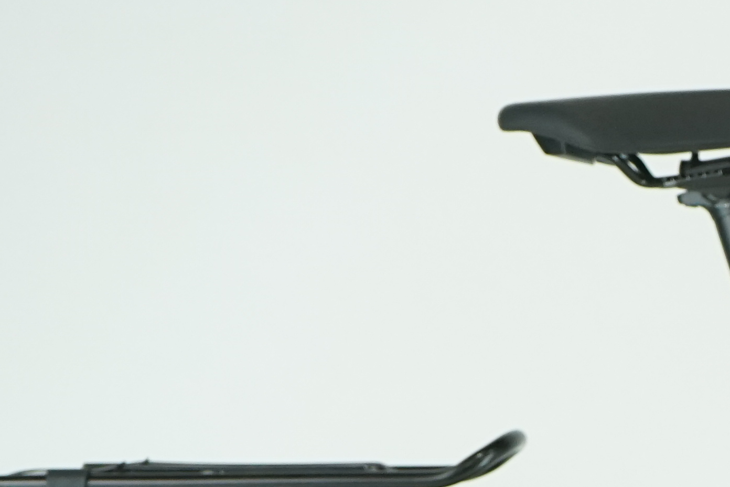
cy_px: 776
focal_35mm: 237
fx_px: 4805
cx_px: 1218
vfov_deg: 5.7
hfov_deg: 8.4
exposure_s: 1/200
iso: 1600
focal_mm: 55
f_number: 5.6
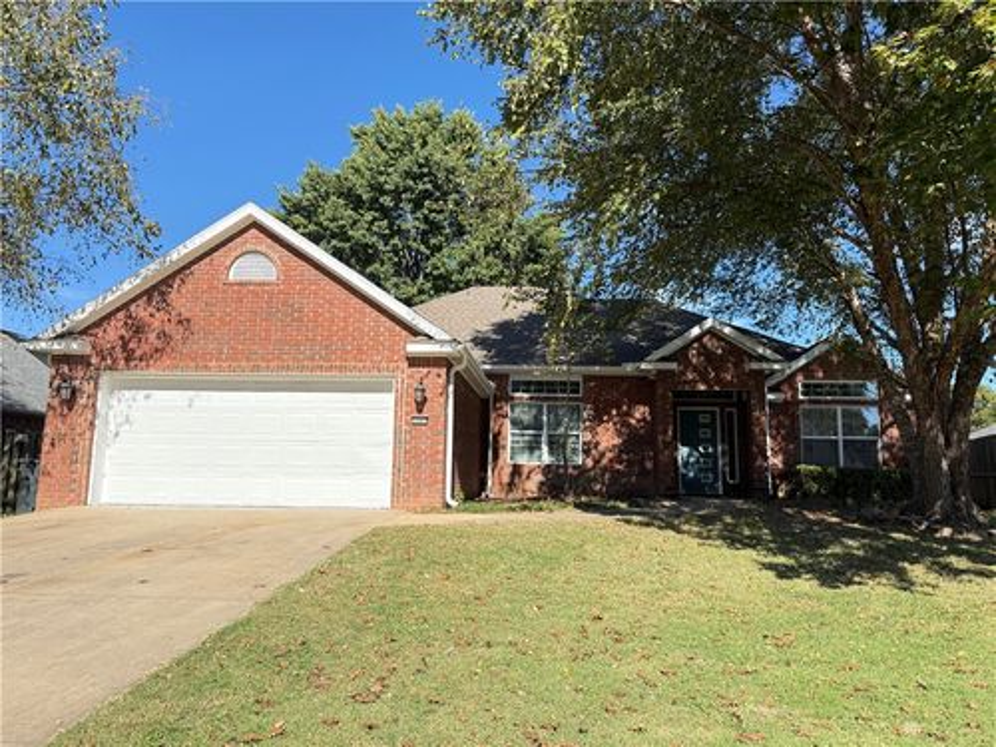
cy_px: 374
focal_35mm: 24
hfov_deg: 71.6
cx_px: 498
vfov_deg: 56.8
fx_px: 691
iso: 100
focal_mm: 6.76
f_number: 1.78
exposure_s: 1/2370
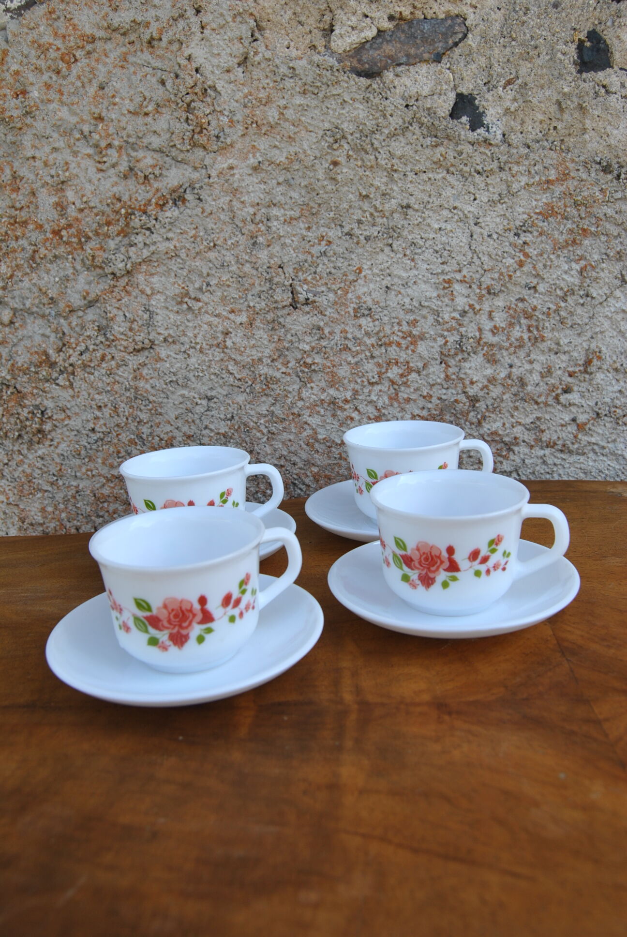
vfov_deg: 57.2
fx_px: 860
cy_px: 468
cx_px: 314
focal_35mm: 33
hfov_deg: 40.1
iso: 100
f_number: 6.3
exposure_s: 1/160
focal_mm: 22
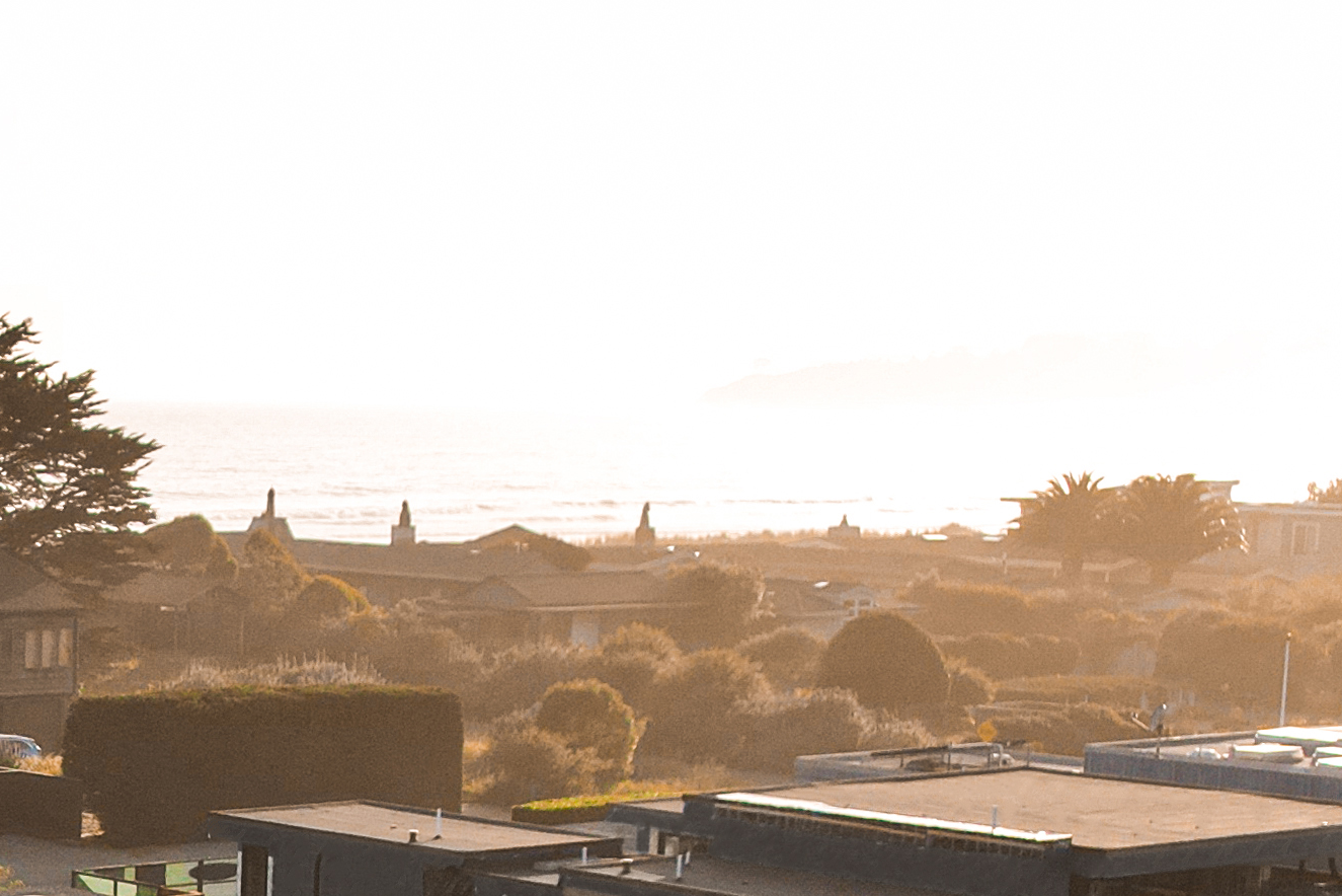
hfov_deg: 21.3
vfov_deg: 14.8
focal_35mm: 89
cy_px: 1092
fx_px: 3318
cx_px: -255
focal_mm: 8.38
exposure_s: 1/2000
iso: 100
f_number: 2.8
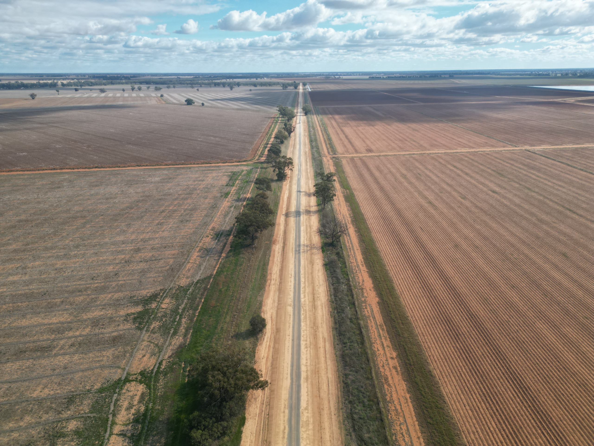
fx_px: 412
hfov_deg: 71.6
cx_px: 297
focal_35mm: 24
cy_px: 223
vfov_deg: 56.8
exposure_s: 1/3000
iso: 130
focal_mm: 6.72
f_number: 1.7
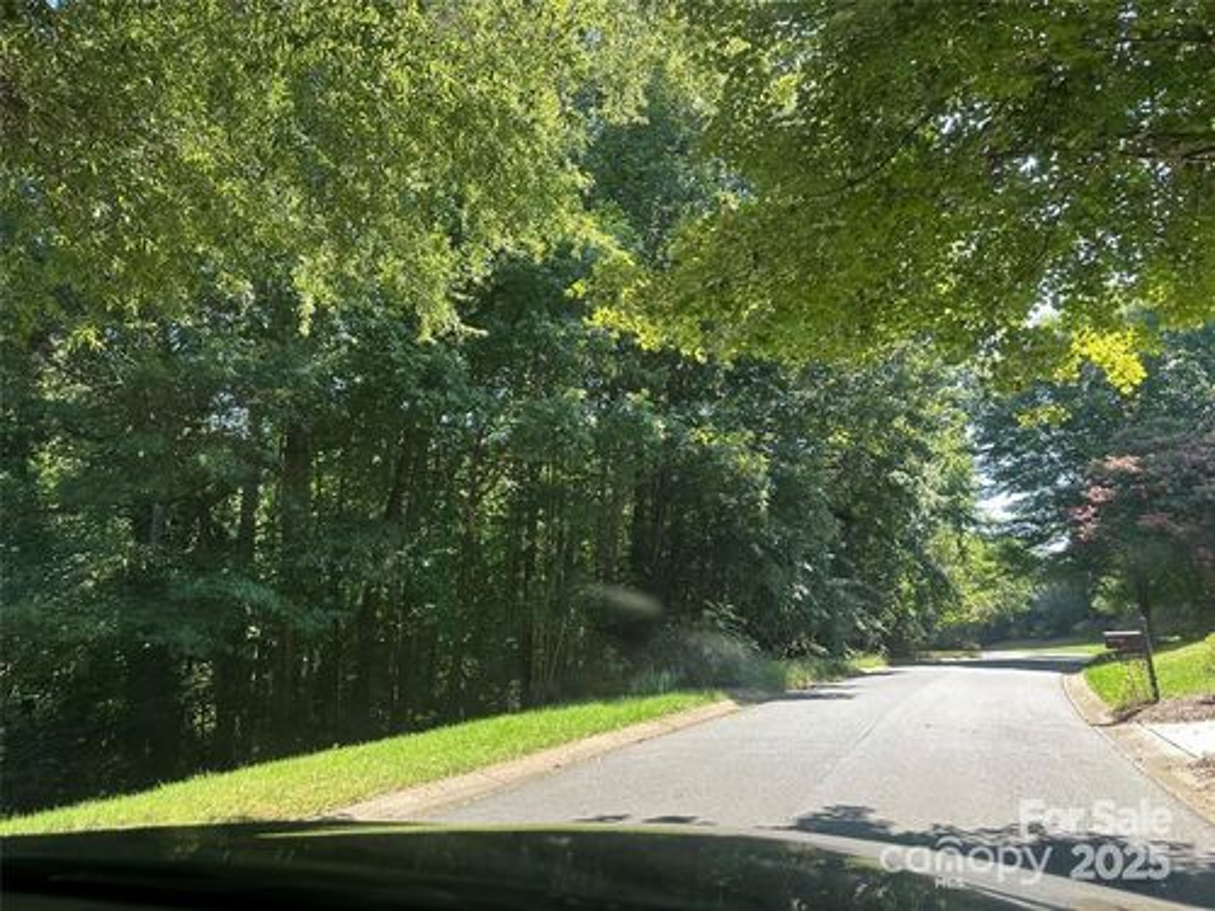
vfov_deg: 56.8
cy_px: 456
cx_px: 608
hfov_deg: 71.6
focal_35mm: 24
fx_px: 842
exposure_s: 1/192
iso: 80
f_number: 1.78
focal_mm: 6.86
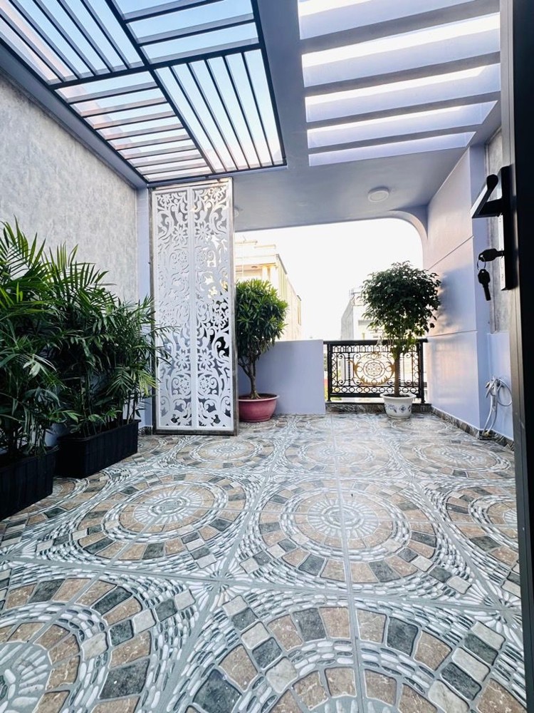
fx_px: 288
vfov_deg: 102.1
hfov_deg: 85.7
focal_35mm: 14
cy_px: 356
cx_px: 267
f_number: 2.2
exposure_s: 1/99
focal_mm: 2.22
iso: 64
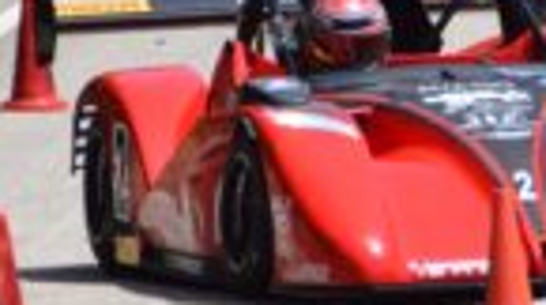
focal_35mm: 1105
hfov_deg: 2.0
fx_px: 15971
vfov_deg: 1.1
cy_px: -173
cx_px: 572
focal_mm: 170
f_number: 6.3
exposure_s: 1/1600
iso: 400
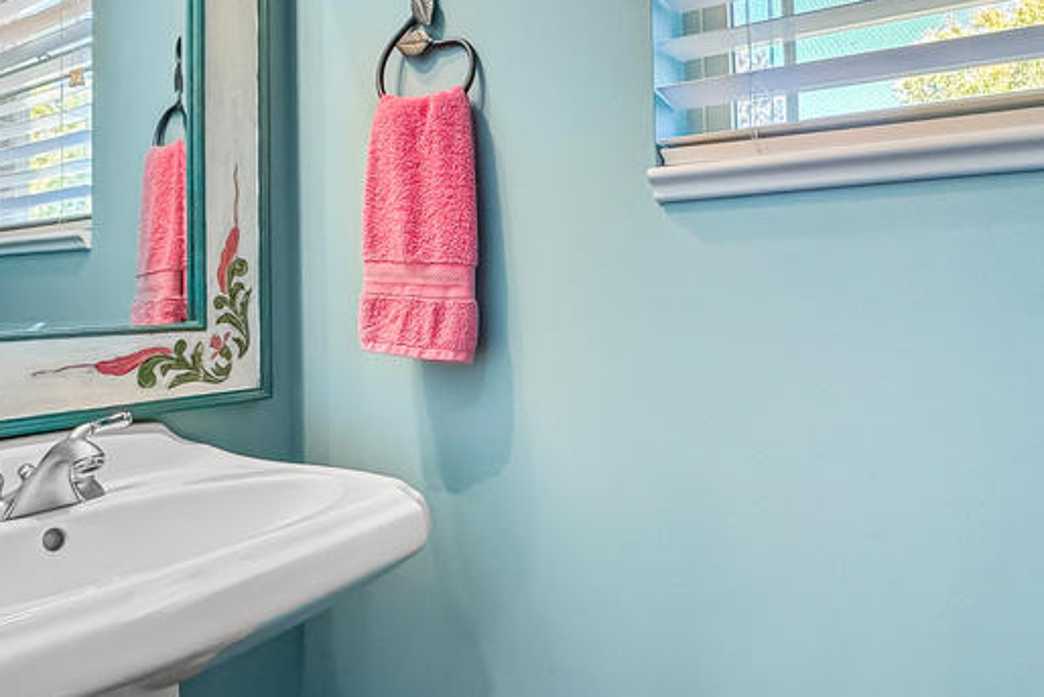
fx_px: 841
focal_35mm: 29
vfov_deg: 44.7
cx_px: 557
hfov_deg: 63.6
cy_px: 268
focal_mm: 2.22
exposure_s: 1/120
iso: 200
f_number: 2.2
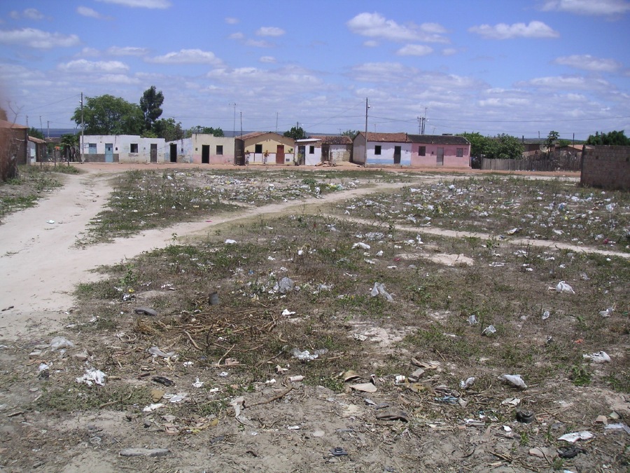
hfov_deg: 50.1
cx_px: 315
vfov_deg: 38.7
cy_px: 236
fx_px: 673
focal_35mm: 37
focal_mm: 5.7
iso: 50
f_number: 6.7
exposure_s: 1/250
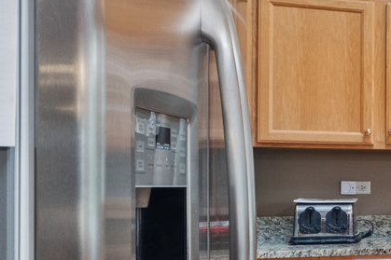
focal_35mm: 58
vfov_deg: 23.3
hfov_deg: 20.4
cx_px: 747
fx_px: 630
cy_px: 155
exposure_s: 1/20
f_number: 8
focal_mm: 10
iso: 250
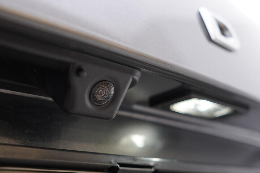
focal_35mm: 47
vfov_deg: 28.6
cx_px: 110
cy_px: 95
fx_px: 339
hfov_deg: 41.8
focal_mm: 24
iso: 125
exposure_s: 1/50
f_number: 3.2
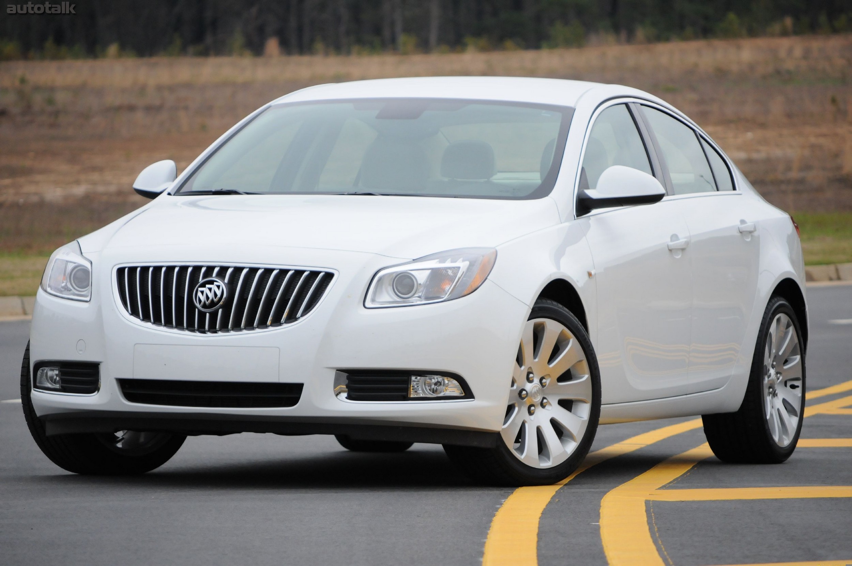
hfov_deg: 9.2
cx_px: 426
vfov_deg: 6.1
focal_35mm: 225
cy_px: 283
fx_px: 5319
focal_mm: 150
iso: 1000
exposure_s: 1/1000
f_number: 5.6
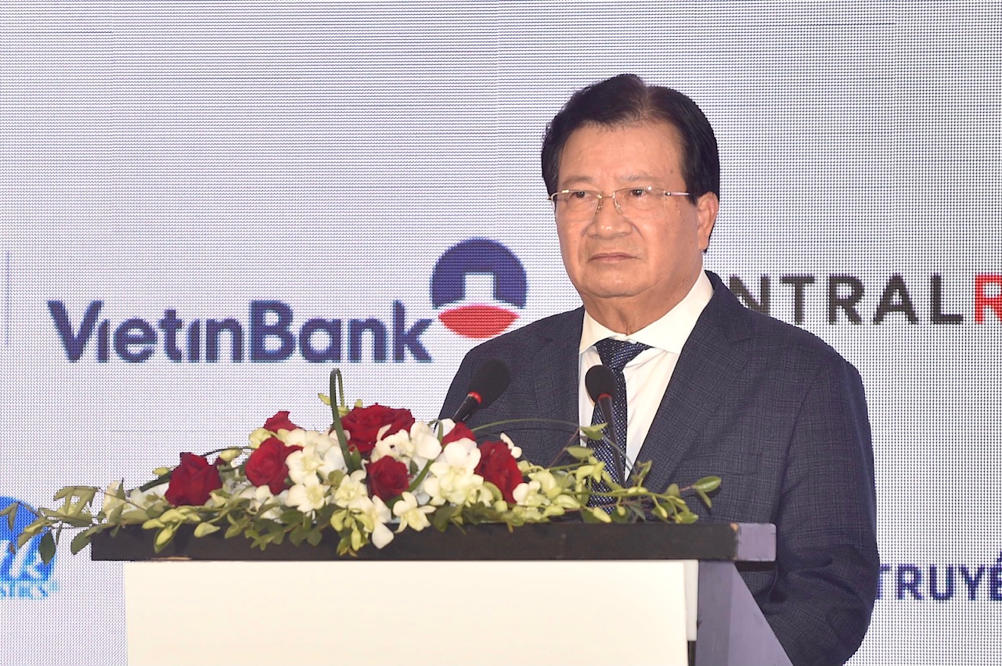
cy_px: 333
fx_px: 5283
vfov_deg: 7.2
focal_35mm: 190
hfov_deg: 10.8
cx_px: 501
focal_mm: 190
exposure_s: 1/160
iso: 500
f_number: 4
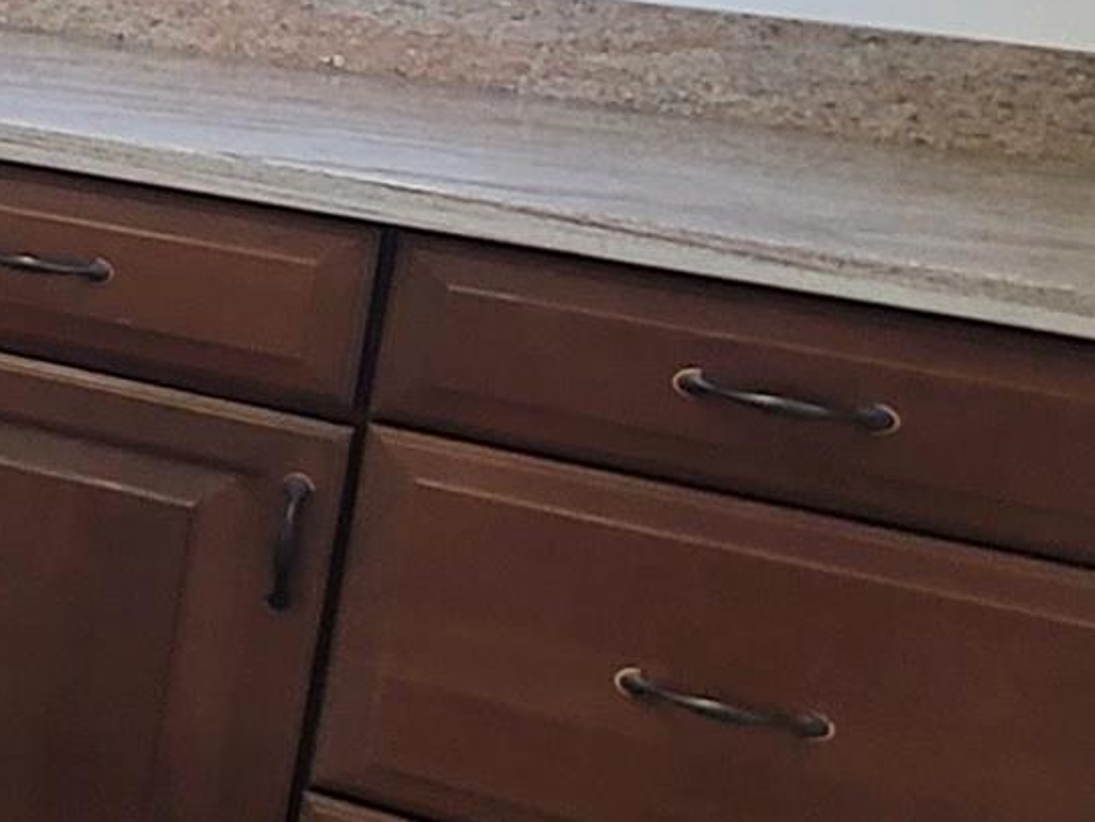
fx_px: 2341
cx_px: -1760
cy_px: -77
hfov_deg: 13.7
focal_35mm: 74
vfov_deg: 19.1
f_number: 2.2
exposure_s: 1/60
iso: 100
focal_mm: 2.2
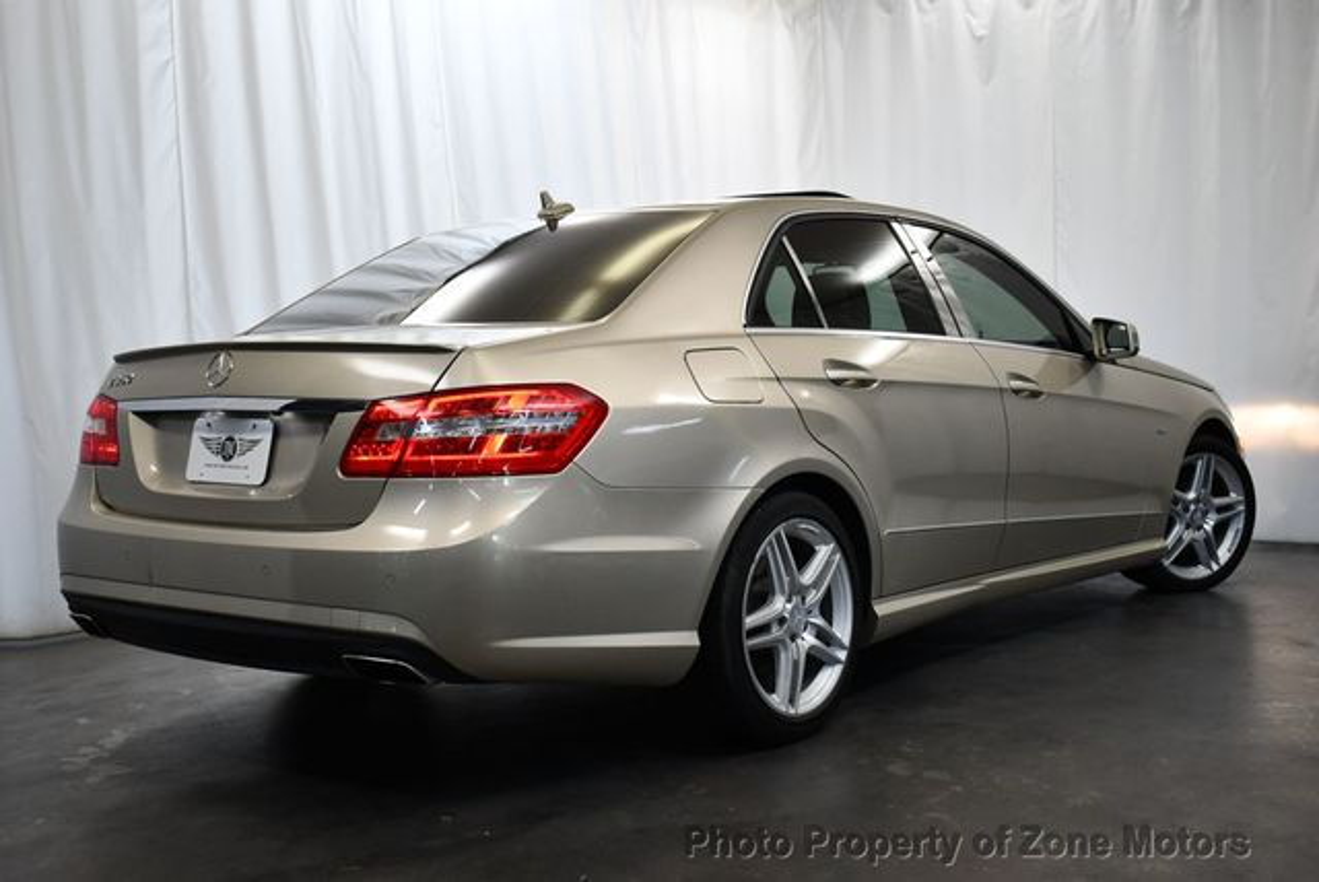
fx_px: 1614
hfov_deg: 44.5
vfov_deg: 30.6
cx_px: 660
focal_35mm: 44
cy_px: 441
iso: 800
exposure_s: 1/250
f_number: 3.8
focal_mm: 22
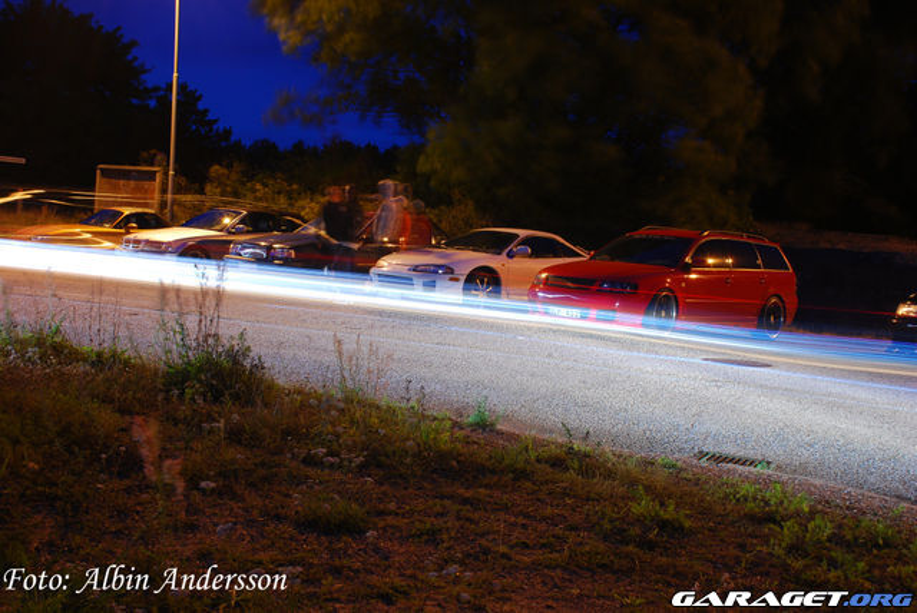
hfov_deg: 46.4
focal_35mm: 42
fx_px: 1071
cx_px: 458
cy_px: 306
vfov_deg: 32.0
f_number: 9
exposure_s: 30
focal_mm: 28
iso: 100
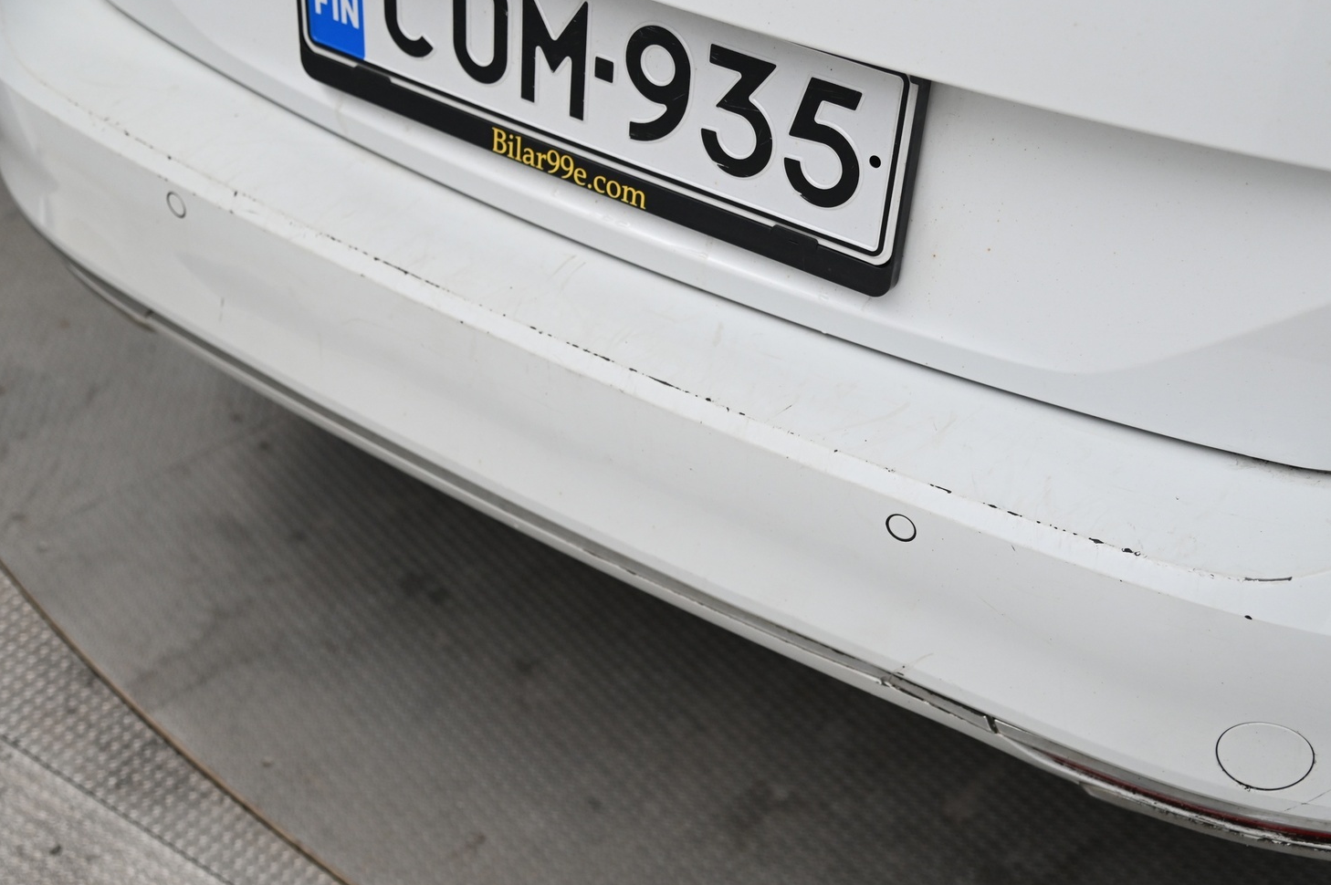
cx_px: 708
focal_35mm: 49
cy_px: 490
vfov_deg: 27.5
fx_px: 1810
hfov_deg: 40.3
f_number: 4
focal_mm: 44
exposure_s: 1/200
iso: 2000
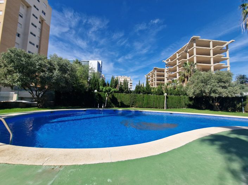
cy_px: 92
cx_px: 124
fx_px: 93
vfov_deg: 89.9
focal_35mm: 13
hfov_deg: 106.2
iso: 50
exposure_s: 1/2648
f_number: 2.2
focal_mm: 2.2
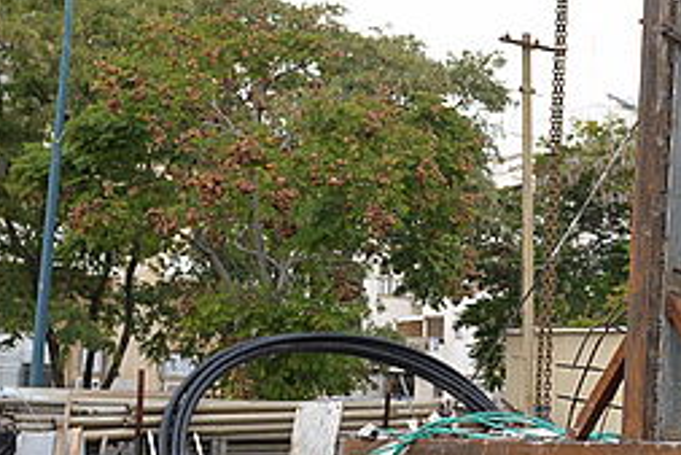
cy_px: 237
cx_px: 474
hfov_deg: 26.4
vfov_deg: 18.0
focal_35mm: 76
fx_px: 1438
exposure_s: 1/320
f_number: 3.5
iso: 400
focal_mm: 24
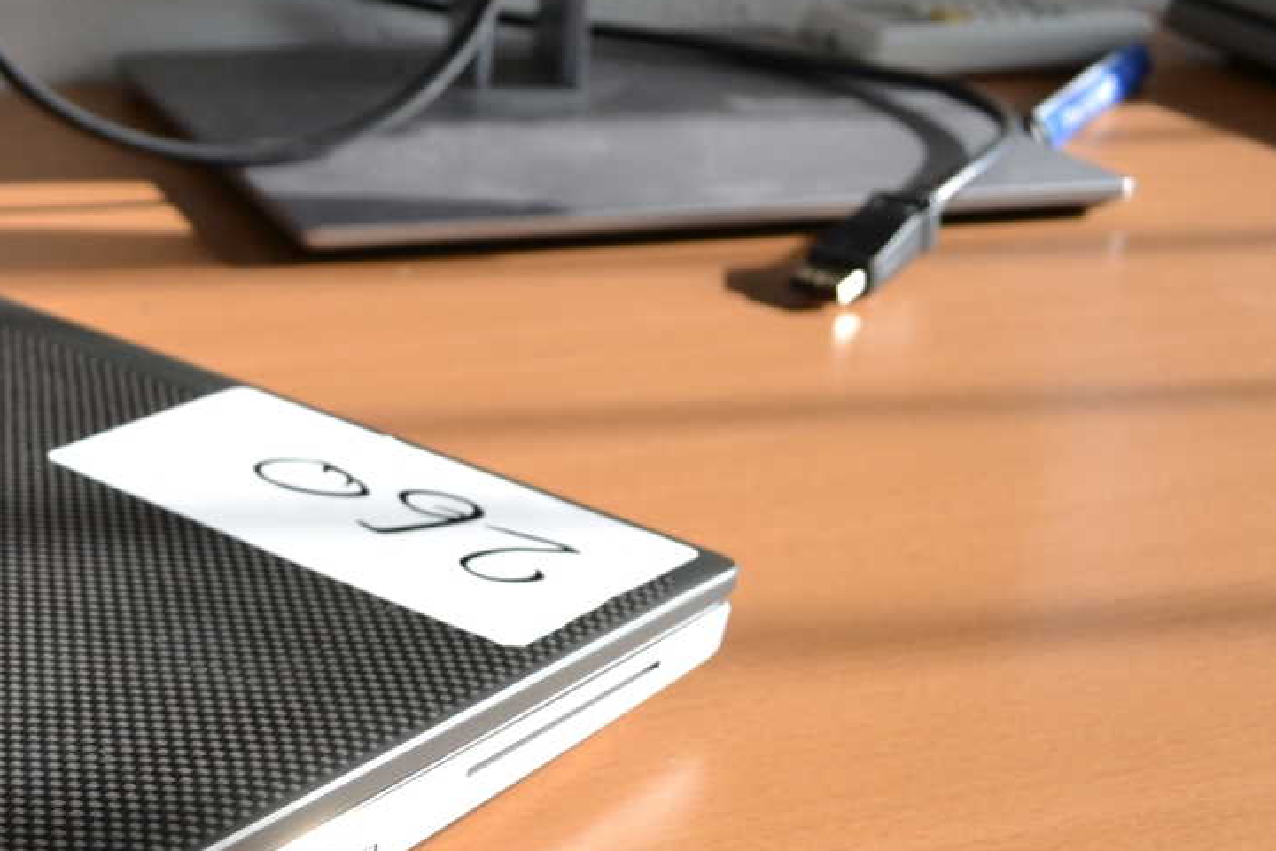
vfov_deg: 22.6
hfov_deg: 30.1
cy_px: 538
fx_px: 2127
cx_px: -119
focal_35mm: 60
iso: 400
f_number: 5.6
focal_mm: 18
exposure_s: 1/125
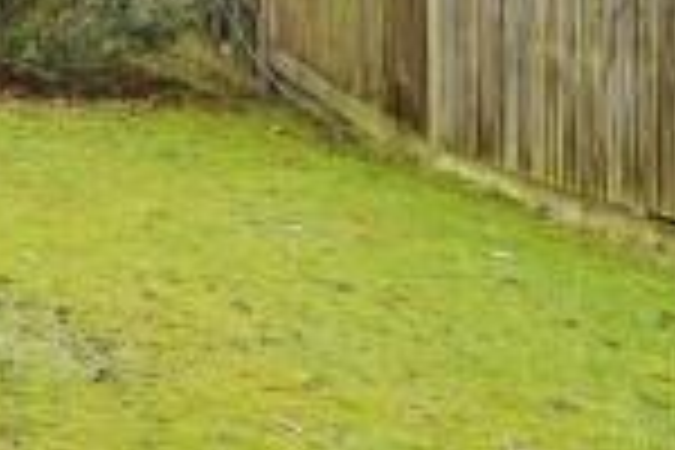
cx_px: -356
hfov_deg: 18.8
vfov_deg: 13.9
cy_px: -128
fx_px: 1781
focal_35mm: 95
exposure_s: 1/80
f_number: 8
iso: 160
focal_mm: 20
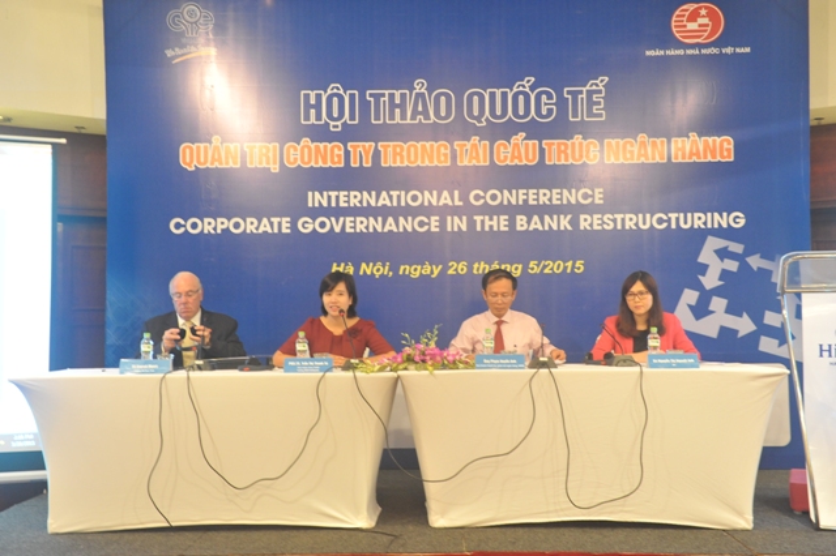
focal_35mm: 44
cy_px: 278
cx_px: 418
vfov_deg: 30.5
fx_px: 1021
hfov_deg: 44.5
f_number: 5.6
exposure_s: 1/20
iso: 4000
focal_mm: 44
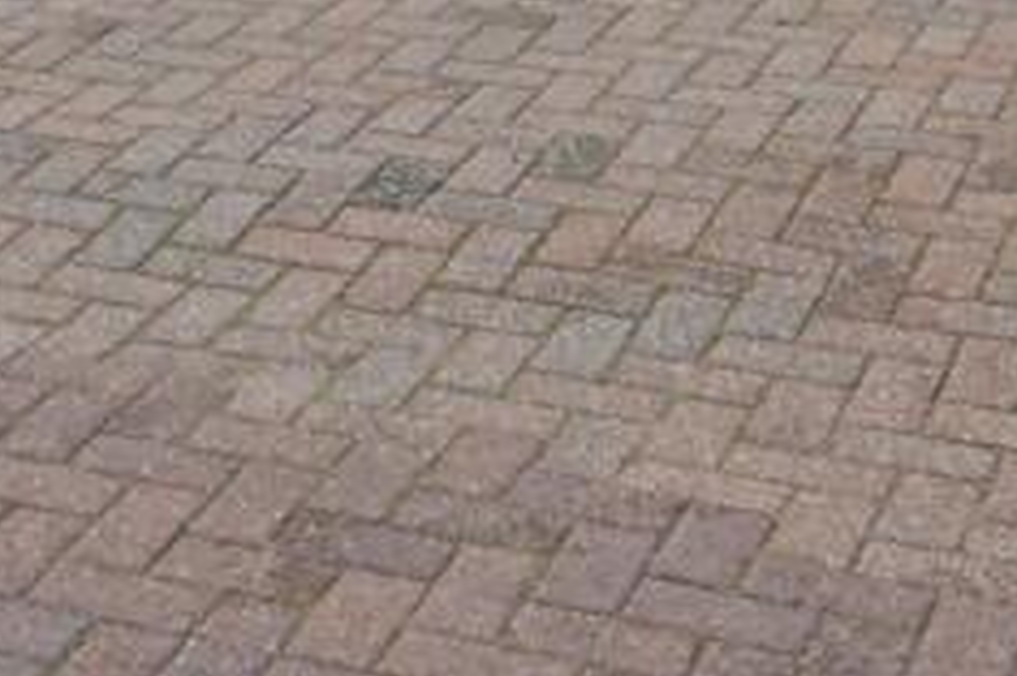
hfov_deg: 19.5
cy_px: -747
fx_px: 2936
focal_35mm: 104
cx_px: 241
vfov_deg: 11.6
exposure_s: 1/1250
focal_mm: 24
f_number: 22
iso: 2500
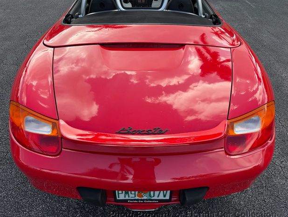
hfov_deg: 69.4
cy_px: 112
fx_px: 208
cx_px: 142
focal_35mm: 25
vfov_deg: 54.9
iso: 80
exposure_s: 1/979
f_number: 1.78
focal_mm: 6.76
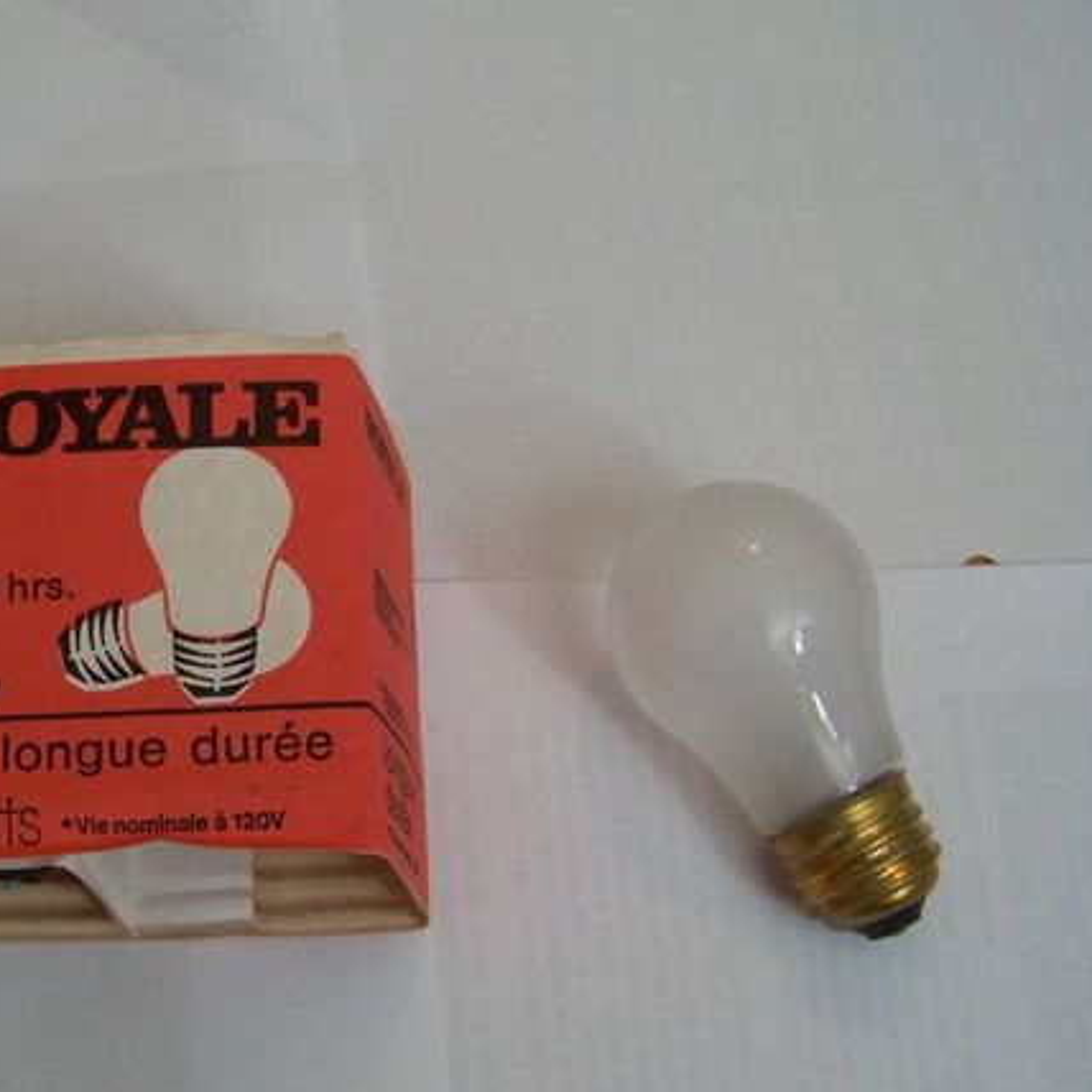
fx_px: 1856
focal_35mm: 52
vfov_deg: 32.7
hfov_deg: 32.6
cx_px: 383
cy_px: 626
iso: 240
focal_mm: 5.85
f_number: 2.8
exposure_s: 1/30
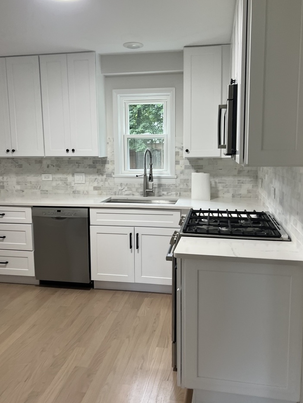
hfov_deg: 46.8
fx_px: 350
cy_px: 192
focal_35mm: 30
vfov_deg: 59.9
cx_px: 147
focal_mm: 5.7
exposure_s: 1/112
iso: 125
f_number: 1.5
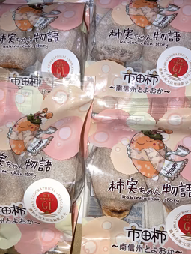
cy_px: 121
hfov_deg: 43.0
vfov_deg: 55.3
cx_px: 93
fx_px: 242
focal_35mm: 33
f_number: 1.8
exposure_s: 1/39
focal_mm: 3.99
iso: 20
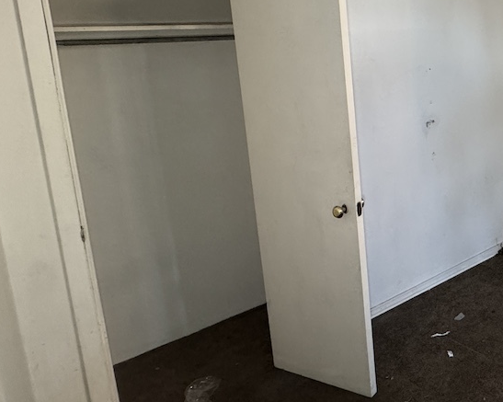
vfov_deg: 44.0
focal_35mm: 32
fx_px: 476
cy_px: 93
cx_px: 569
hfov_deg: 42.2
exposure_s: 1/82
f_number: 2.2
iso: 320
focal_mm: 2.22
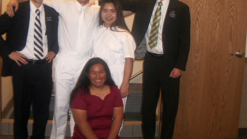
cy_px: 36
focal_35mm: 54
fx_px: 354
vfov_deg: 22.0
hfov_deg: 38.4
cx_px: 103
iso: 100
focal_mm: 5.8
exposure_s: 1/40
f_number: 2.6
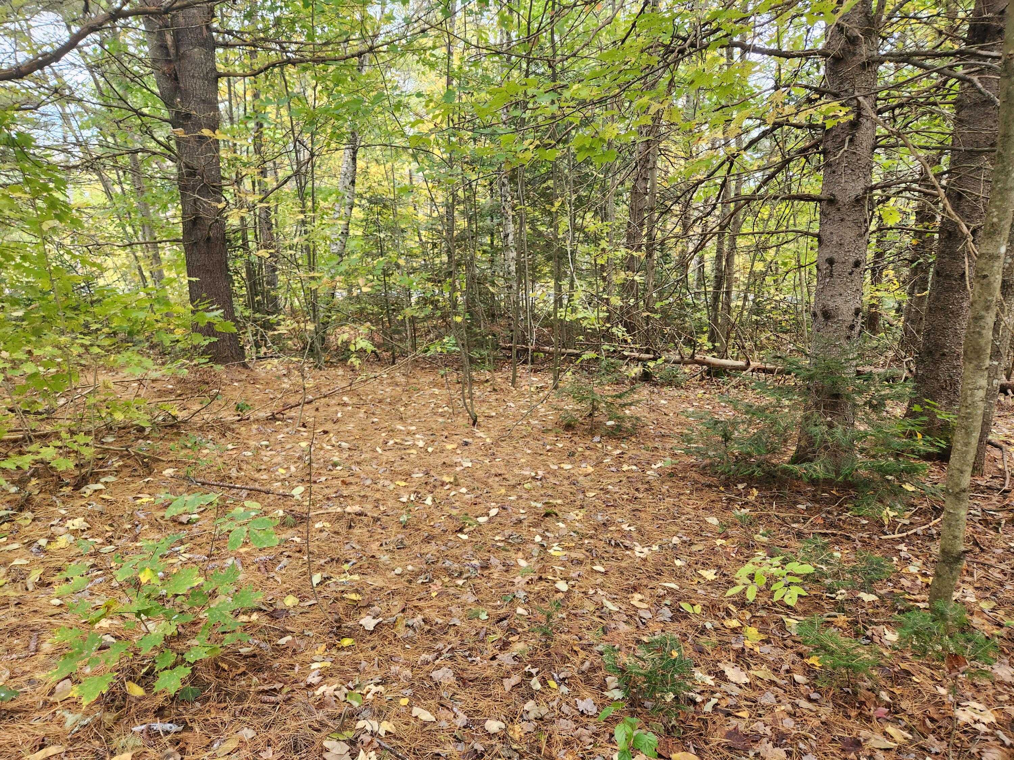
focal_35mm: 23
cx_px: 507
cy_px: 380
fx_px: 674
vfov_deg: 58.9
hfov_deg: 73.9
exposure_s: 1/180
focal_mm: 5.4
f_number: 1.8
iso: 125
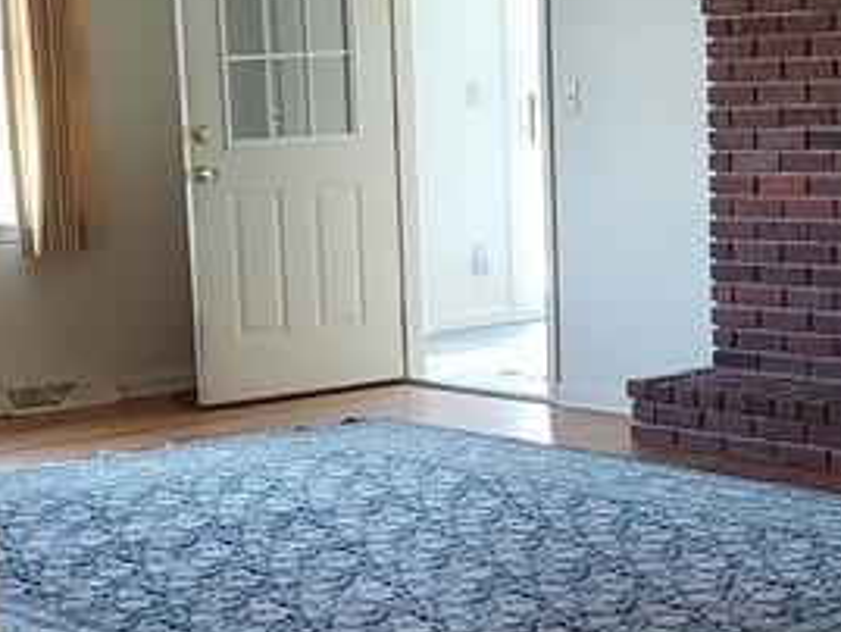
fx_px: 2406
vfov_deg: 14.9
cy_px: 476
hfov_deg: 19.8
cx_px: 391
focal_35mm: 99
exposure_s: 1/40
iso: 320
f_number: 2.4
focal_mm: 4.3
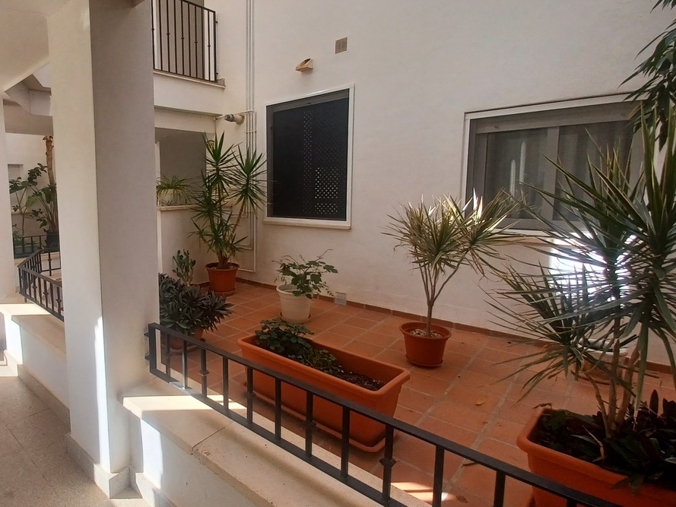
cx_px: 187
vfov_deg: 68.4
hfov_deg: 79.6
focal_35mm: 19
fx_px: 371
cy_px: 222
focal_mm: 1.42
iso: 40
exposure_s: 1/264
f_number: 2.2
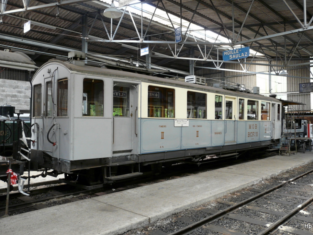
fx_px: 271
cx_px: 161
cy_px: 114
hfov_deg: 60.0
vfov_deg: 46.8
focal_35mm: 30
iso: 125
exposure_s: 1/30
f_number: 2.8
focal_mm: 4.7
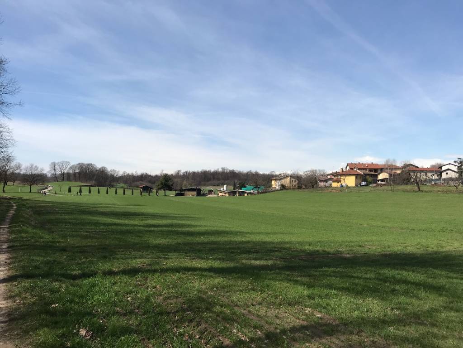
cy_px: 174
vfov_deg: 49.7
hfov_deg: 63.4
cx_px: 232
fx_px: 375
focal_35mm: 28
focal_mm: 3.99
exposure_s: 1/3300
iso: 20
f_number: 1.8
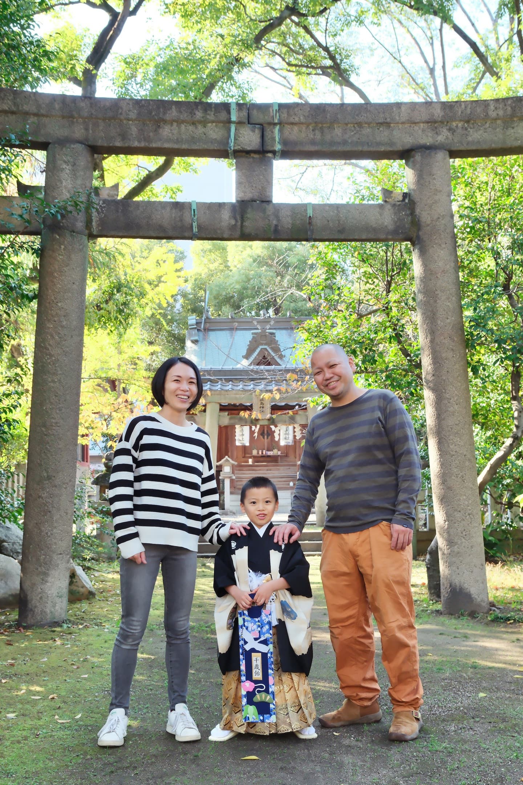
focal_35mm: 37
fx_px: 806
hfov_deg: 35.9
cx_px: 262
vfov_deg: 51.9
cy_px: 392
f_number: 5.6
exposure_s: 1/100
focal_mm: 24.7
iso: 800
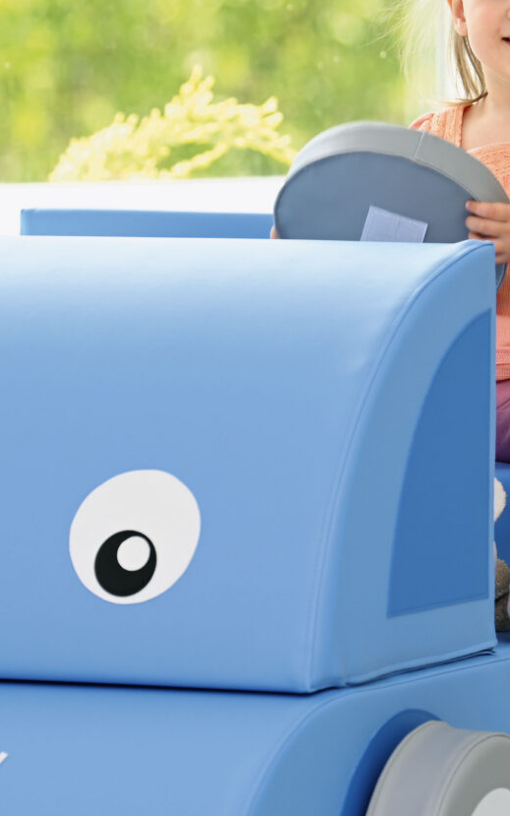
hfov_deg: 3.6
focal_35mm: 365
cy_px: 489
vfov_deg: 5.8
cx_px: 322
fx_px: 8119
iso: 64
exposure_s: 1/125
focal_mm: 116
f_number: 3.5
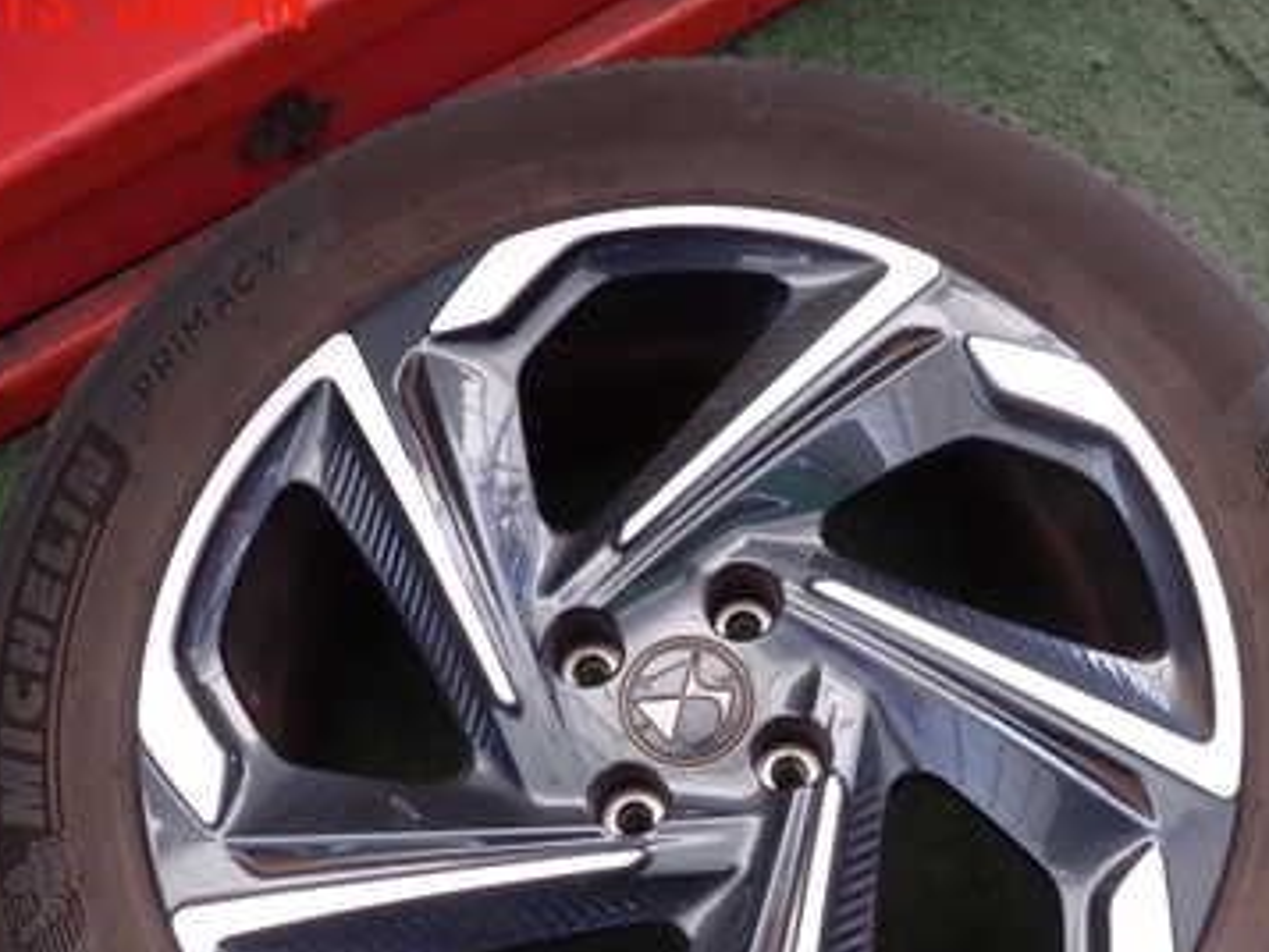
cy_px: 760
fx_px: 1540
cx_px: 729
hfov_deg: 44.7
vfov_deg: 33.4
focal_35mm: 42
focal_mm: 4.5
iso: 200
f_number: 2
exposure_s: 1/30
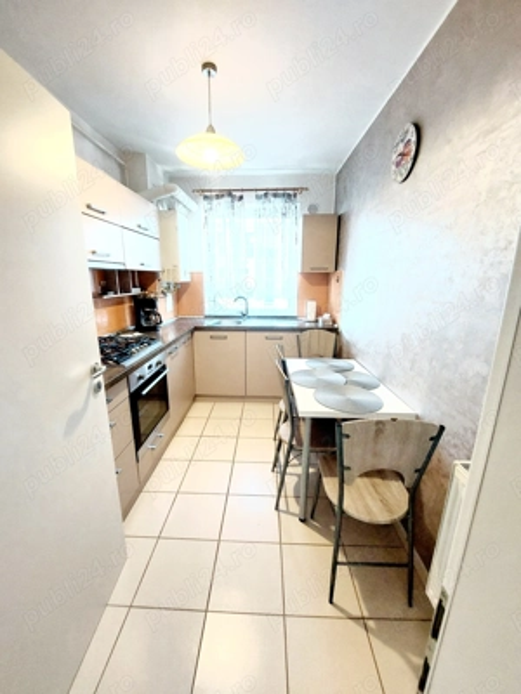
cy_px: 347
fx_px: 261
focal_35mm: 13
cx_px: 260
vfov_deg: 106.2
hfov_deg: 89.9
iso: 125
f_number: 2.2
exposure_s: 1/50
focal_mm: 1.74
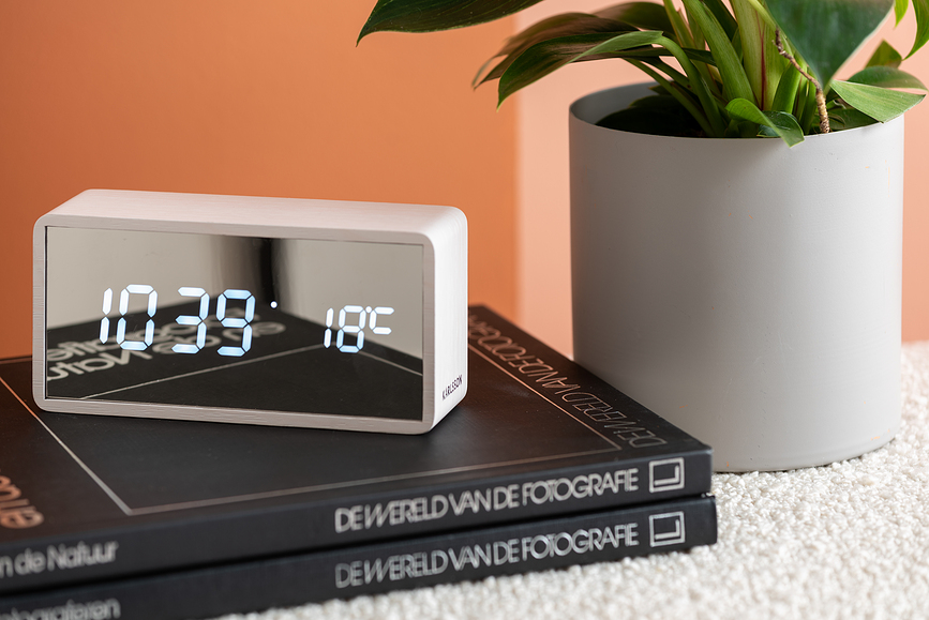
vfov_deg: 11.0
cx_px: 464
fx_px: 3227
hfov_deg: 16.4
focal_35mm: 125
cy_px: 310
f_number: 5
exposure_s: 1/5
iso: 50
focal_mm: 125
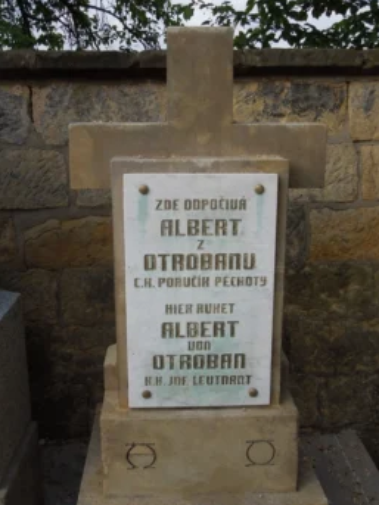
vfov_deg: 46.8
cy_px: 256
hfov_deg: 35.9
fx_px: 584
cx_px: 192
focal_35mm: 40
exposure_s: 1/640
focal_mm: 7
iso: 400
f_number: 3.8
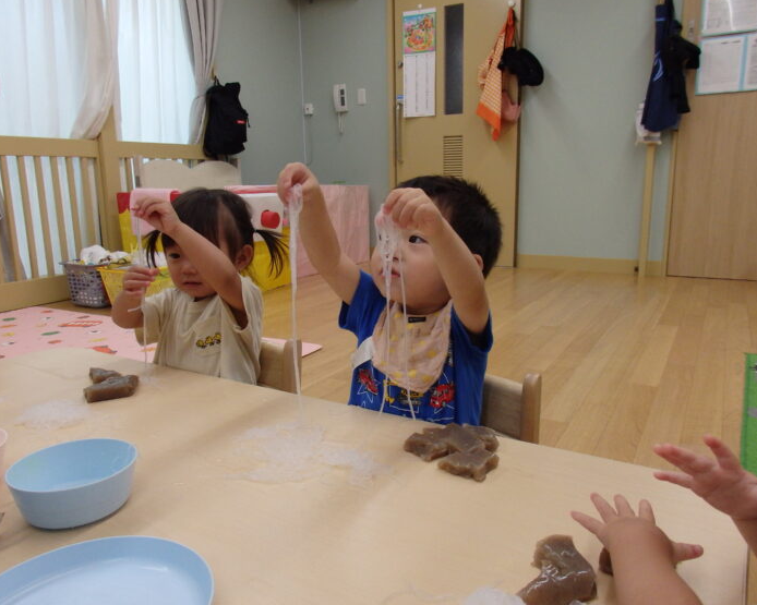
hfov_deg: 64.1
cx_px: 381
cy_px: 300
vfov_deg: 53.2
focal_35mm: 27
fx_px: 605
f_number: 3
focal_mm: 4.5
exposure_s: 1/320
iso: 400
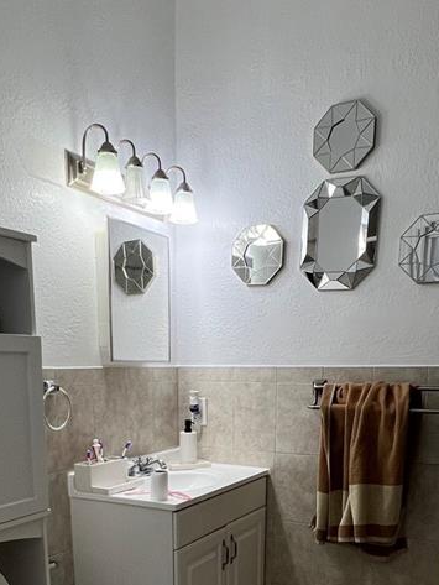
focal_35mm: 33
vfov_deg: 50.3
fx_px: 558
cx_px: 194
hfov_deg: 42.9
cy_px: 505
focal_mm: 1.57
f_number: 1.8
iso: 100
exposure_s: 1/120
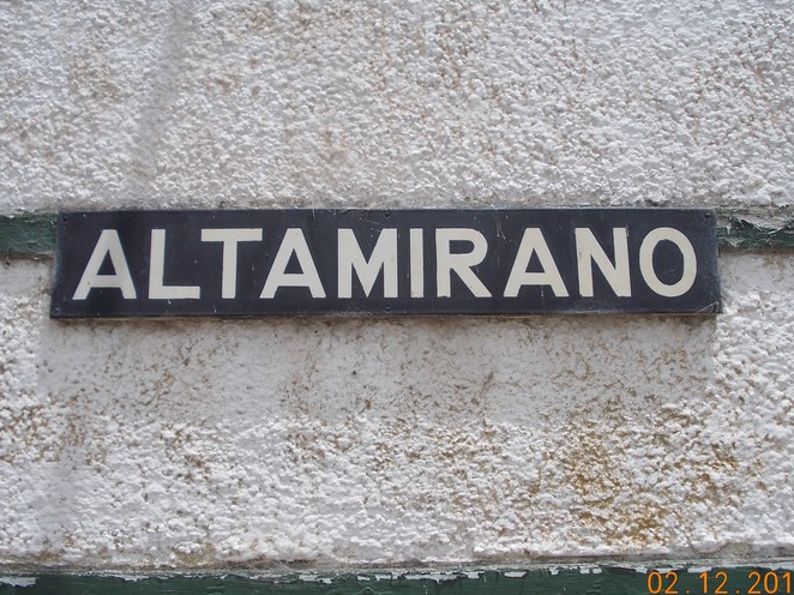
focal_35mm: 44
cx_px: 399
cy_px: 320
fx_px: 1009
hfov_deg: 43.0
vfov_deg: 32.8
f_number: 6.2
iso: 80
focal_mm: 5.3
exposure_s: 1/400
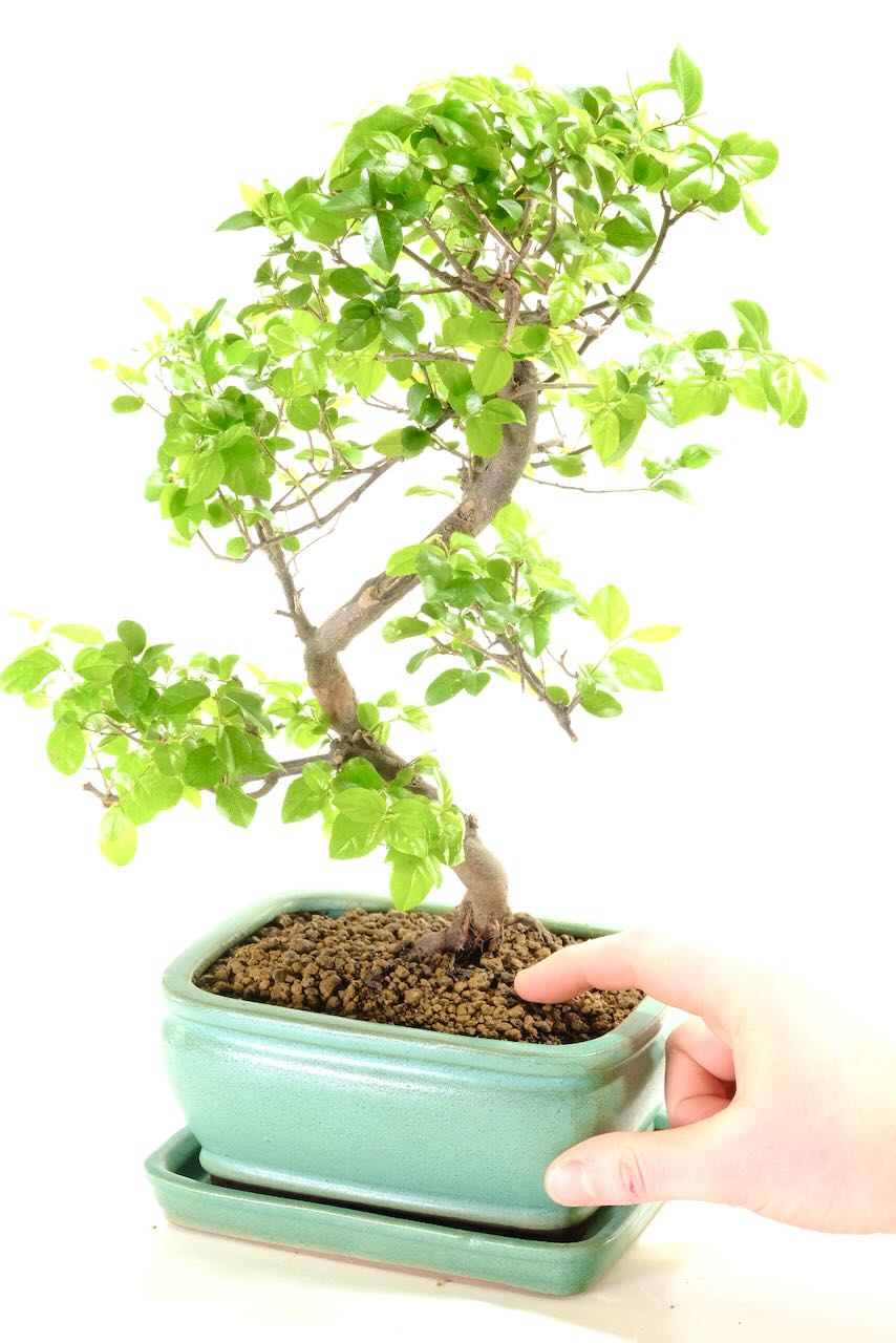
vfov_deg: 24.8
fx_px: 3059
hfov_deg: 16.7
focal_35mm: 82
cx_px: 448
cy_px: 672
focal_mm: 54.5
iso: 2000
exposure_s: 1/30
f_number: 11
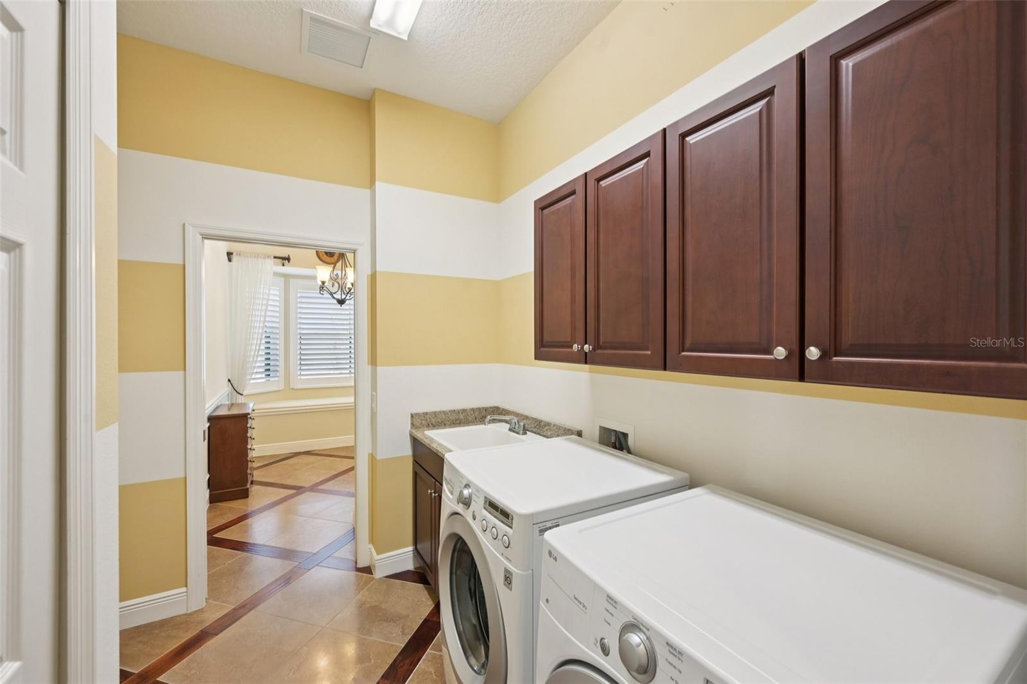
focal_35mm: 14
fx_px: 399
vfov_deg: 81.2
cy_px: 342
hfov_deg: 104.3
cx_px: 514
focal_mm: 14
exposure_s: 1/10
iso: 400
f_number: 8
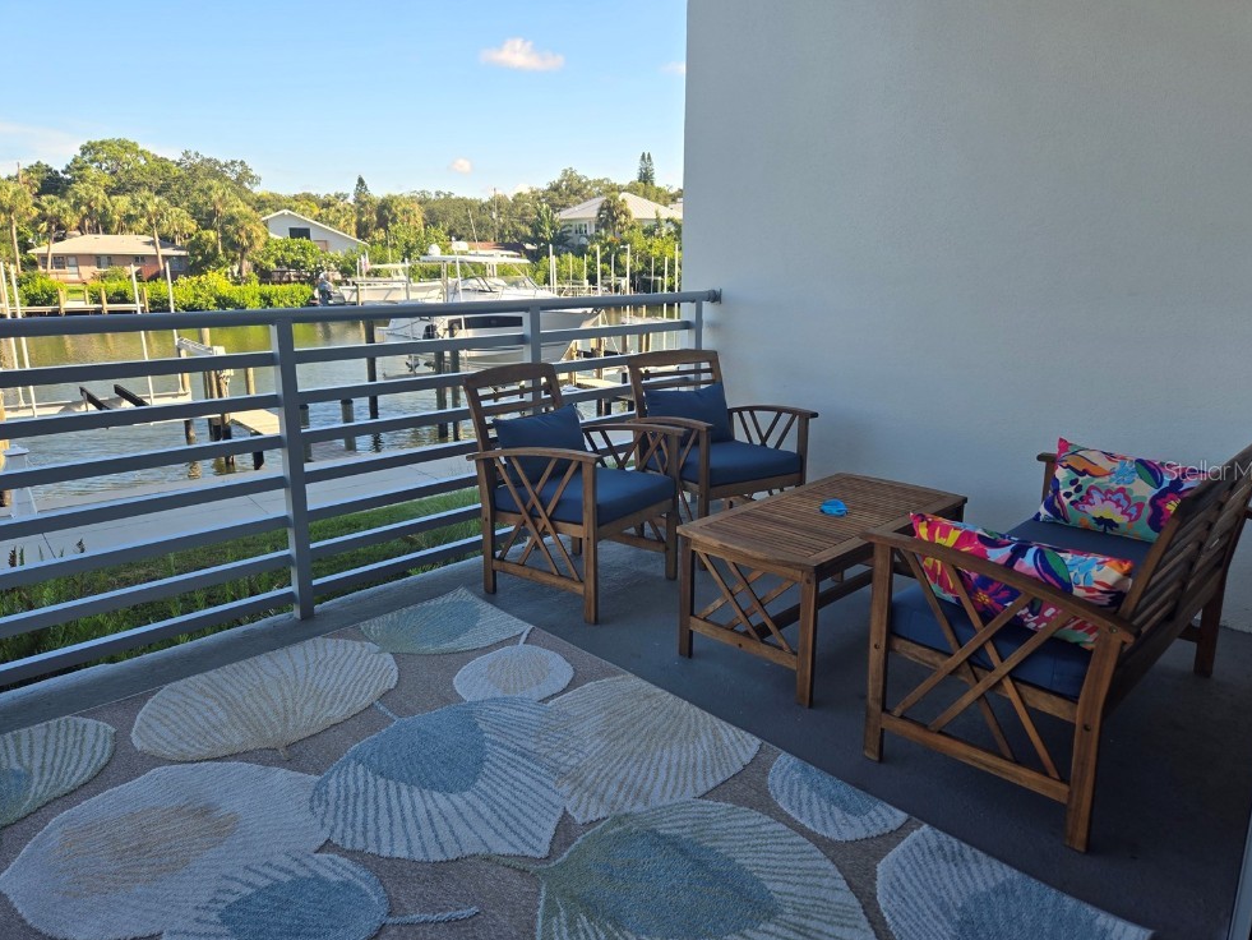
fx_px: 868
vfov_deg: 56.8
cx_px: 630
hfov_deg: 71.6
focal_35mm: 24
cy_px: 470
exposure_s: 1/684
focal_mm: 5.4
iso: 25
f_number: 1.8
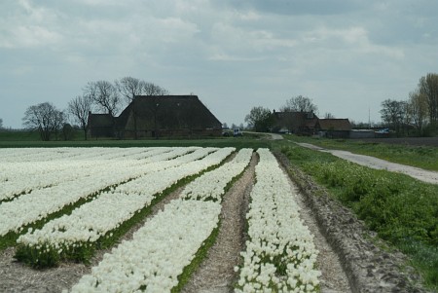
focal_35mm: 165
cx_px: 219
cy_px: 146
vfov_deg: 8.3
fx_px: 2009
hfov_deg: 12.4
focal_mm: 110
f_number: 5.6
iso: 200
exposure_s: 1/1000
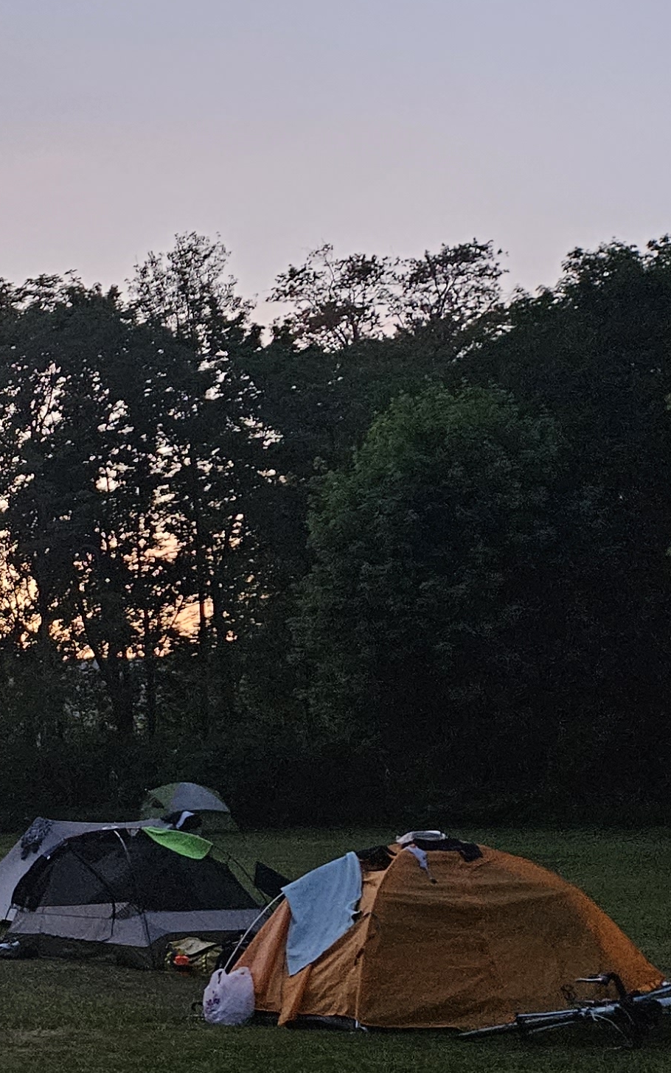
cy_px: 790
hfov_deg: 15.6
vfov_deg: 30.2
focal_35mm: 67
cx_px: -658
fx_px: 1960
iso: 640
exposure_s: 1/120
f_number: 1.8
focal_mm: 5.4
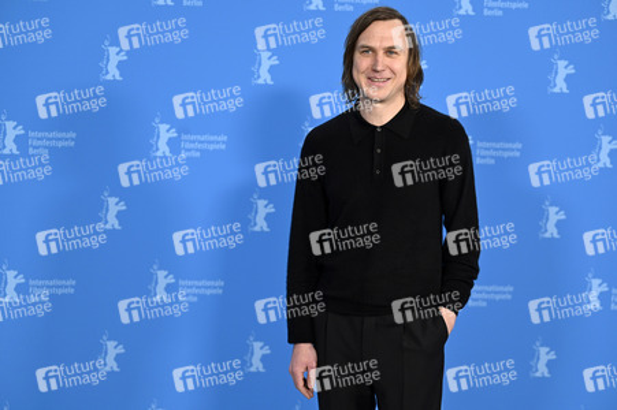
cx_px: 308
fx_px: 1199
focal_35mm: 70
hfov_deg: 28.9
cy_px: 205
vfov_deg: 19.4
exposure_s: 1/640
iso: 1600
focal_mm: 70
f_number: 3.2
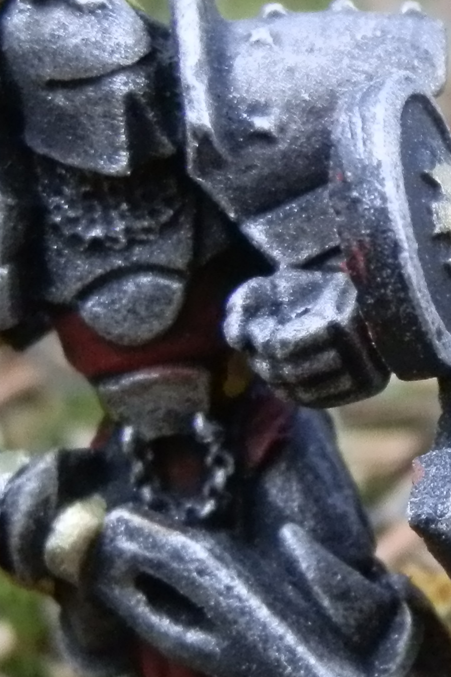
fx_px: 3777
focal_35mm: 201
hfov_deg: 6.7
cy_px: 354
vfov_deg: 10.2
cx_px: 757
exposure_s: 1/200
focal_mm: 10.99
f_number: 3.7
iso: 400
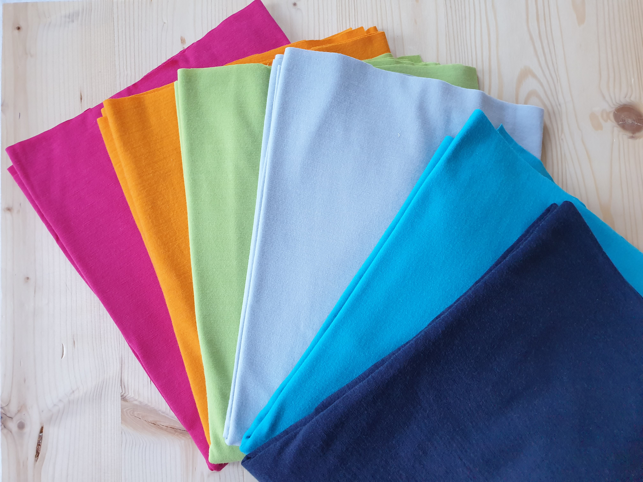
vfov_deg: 53.1
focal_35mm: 26
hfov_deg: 67.3
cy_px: 241
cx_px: 322
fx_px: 483
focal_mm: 4.3
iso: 320
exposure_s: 1/50
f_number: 2.4
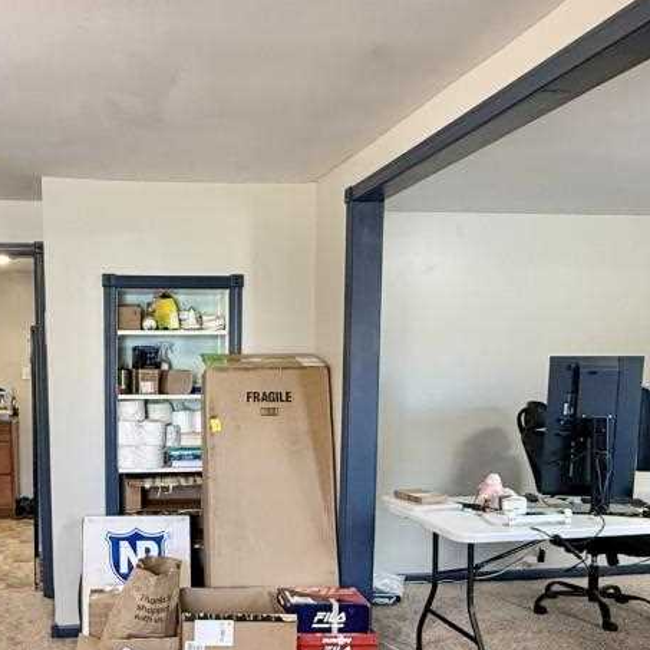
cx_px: 169
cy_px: 448
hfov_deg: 45.7
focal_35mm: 35
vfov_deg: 46.3
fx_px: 744
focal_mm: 2.22
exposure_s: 1/60
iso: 320
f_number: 2.2
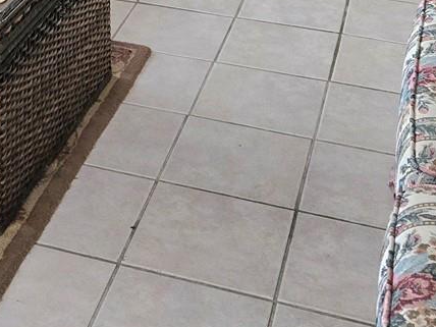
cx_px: 43
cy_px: -212
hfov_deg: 22.2
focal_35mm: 86
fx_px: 1083
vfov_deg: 15.4
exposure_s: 1/120
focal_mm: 5.4
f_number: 1.8
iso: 640
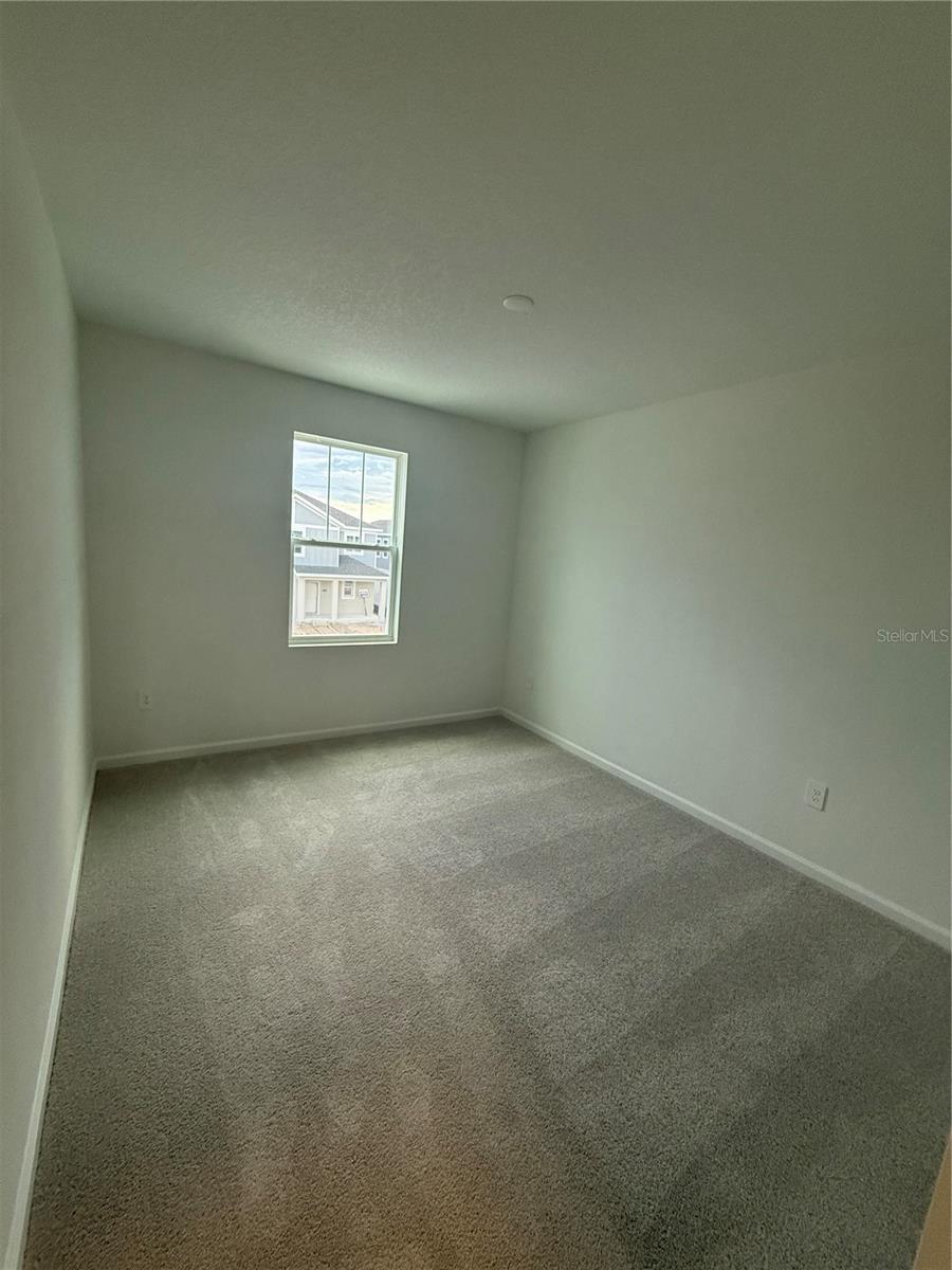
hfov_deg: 85.7
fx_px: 513
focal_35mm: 14
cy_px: 635
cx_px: 476
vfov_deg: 102.1
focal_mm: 2.22
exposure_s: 1/120
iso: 320
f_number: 2.2
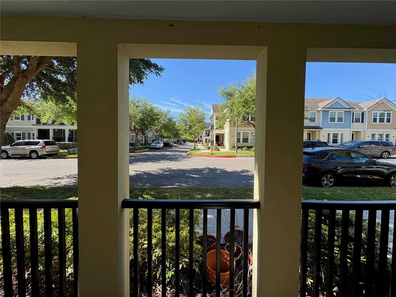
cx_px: 198
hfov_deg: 102.1
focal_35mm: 14
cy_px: 148
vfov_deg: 85.7
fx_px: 160
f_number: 2.2
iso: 50
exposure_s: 1/720
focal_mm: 2.22
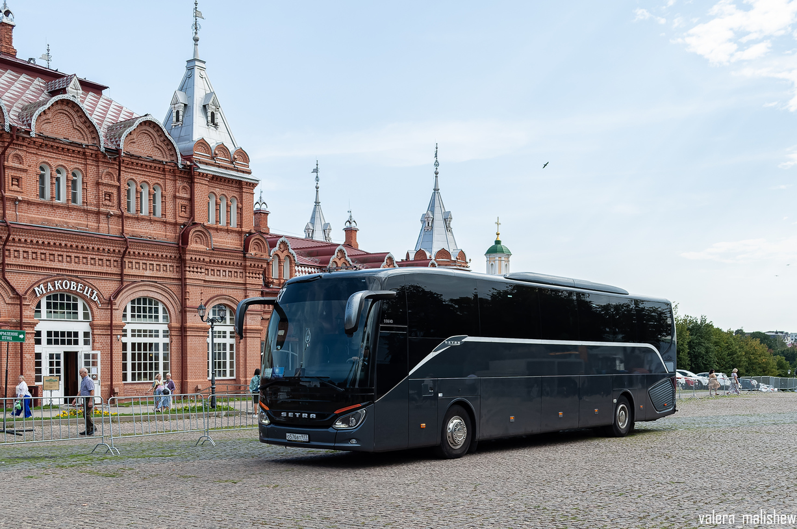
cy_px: 264
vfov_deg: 36.8
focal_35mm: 36
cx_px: 398
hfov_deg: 53.2
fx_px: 796
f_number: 7.1
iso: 320
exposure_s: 1/640
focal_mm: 24
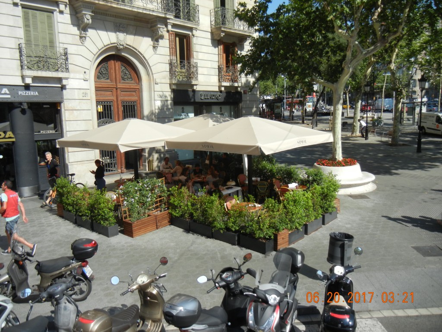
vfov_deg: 46.8
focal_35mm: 30
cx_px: 221
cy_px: 166
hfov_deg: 60.0
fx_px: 383
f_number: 7
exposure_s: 1/330
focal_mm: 5.4
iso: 160
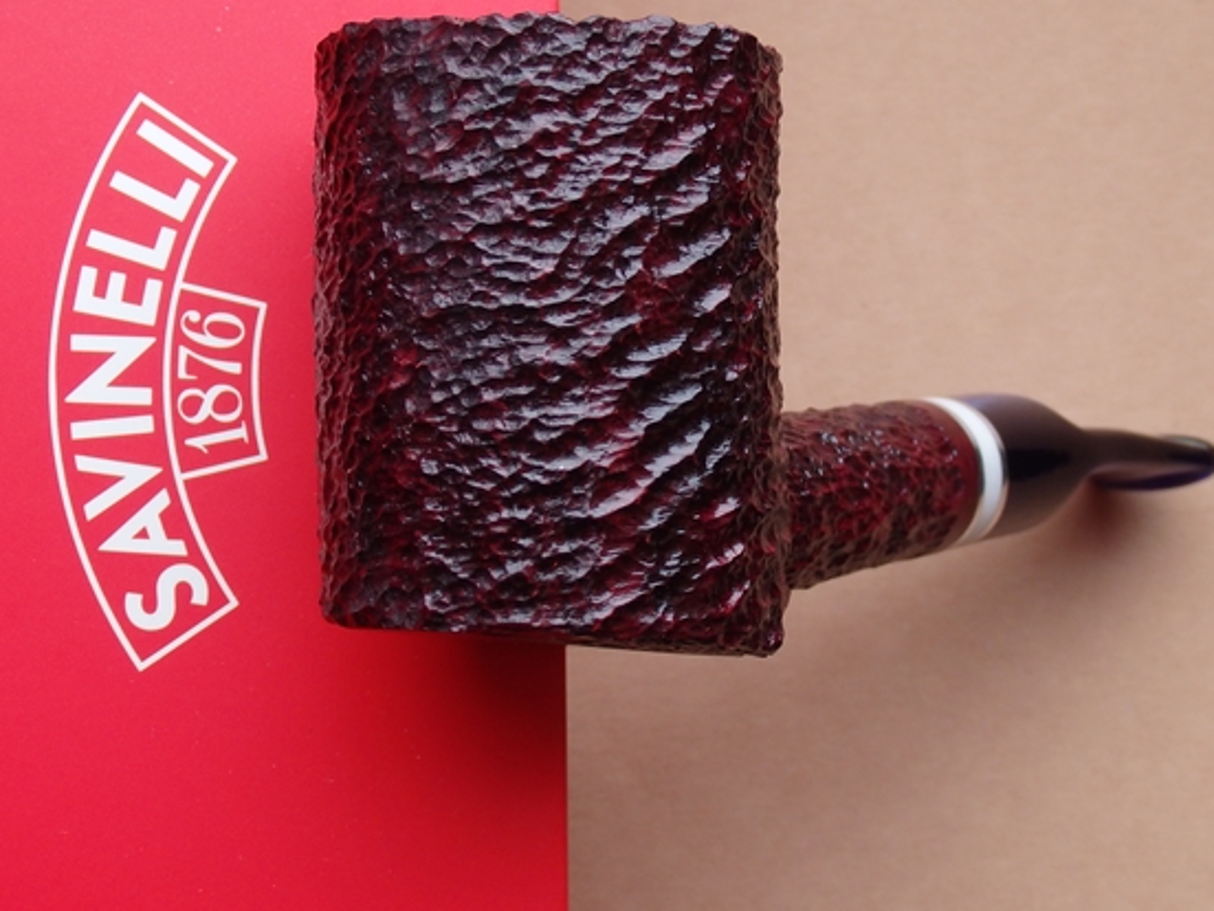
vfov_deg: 20.7
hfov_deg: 27.3
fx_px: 2490
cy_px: 385
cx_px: 741
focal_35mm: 71
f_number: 4
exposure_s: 1/25
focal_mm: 8.9
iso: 125
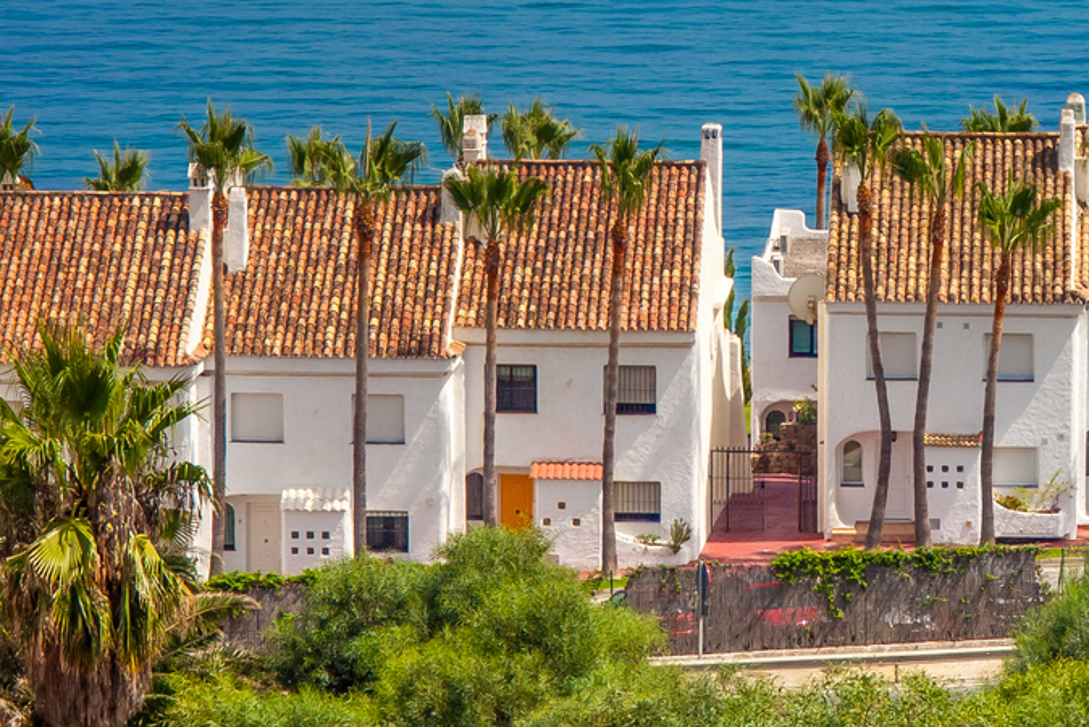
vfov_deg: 7.0
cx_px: 846
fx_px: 5962
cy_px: 90
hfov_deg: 10.4
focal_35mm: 197
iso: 200
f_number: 6.3
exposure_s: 1/1250
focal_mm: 54
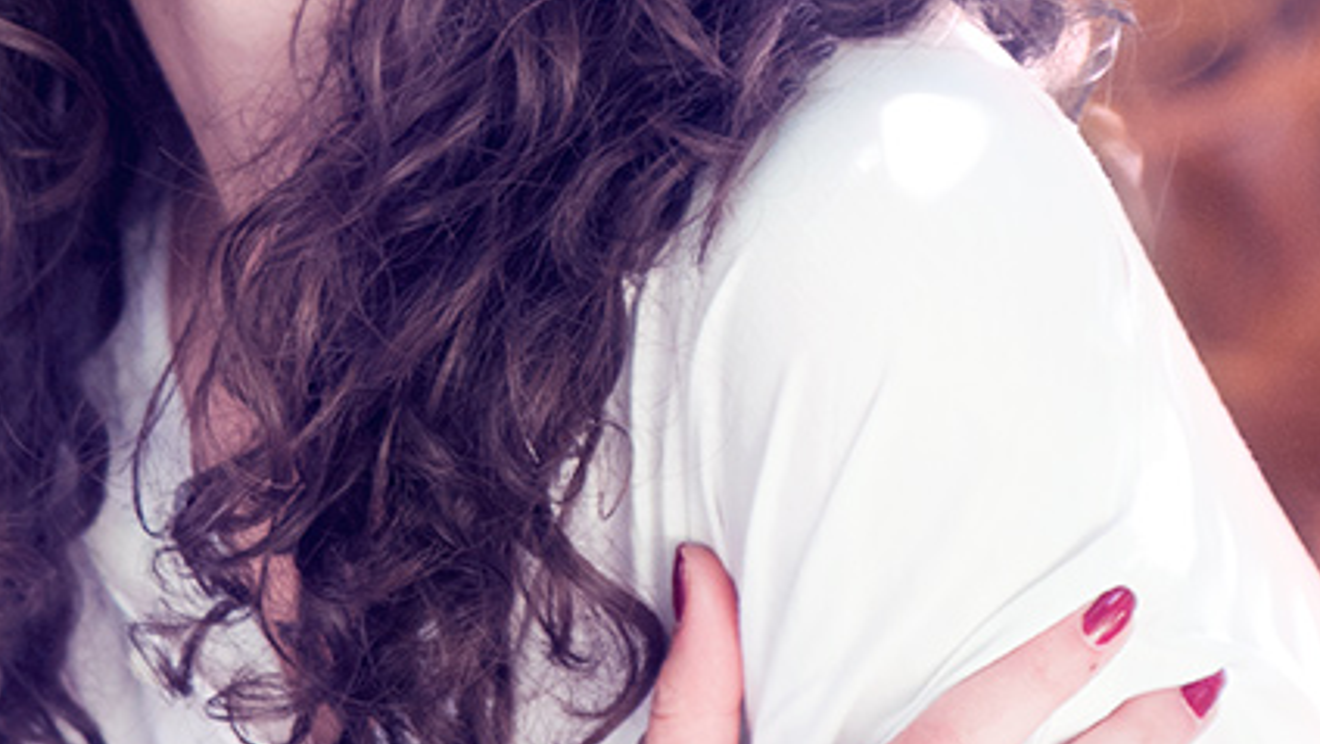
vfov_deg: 4.7
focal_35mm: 259
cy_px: 50
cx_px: 293
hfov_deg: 8.3
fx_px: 9070
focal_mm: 70
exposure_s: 1/80
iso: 640
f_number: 2.8
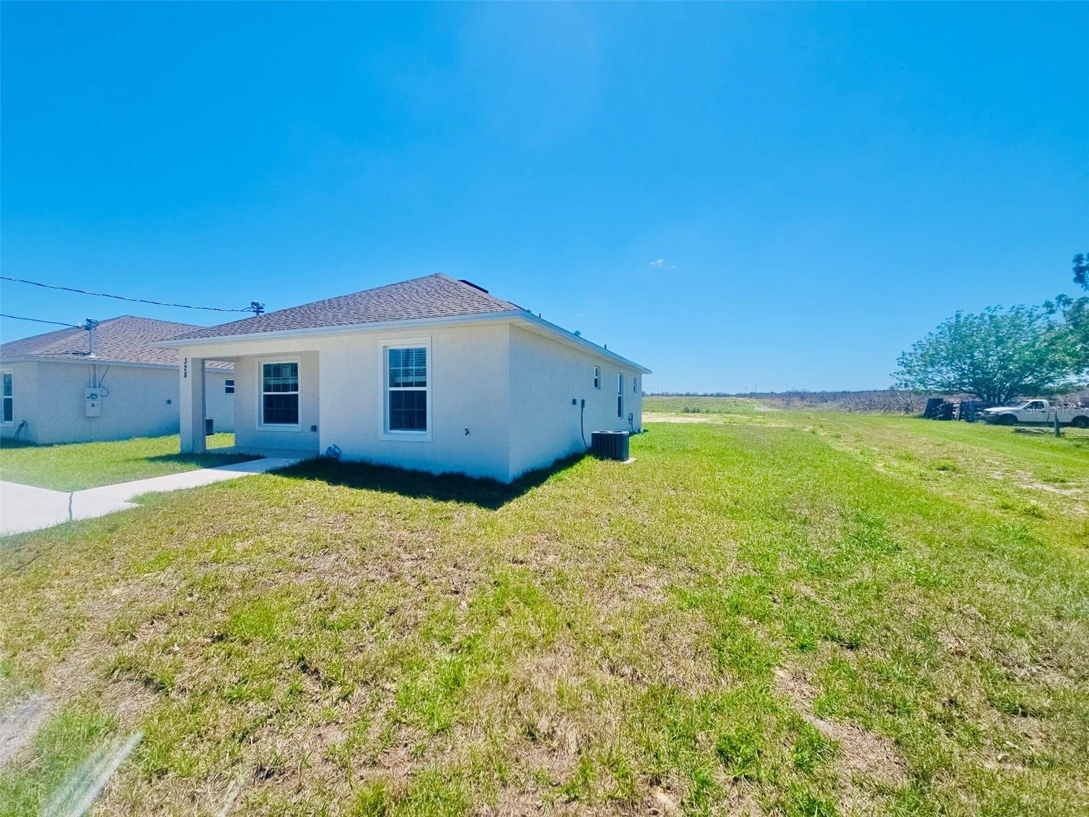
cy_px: 408
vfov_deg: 89.9
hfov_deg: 106.2
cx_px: 544
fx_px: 409
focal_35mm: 13
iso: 50
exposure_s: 1/2500
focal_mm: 2.2
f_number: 2.2
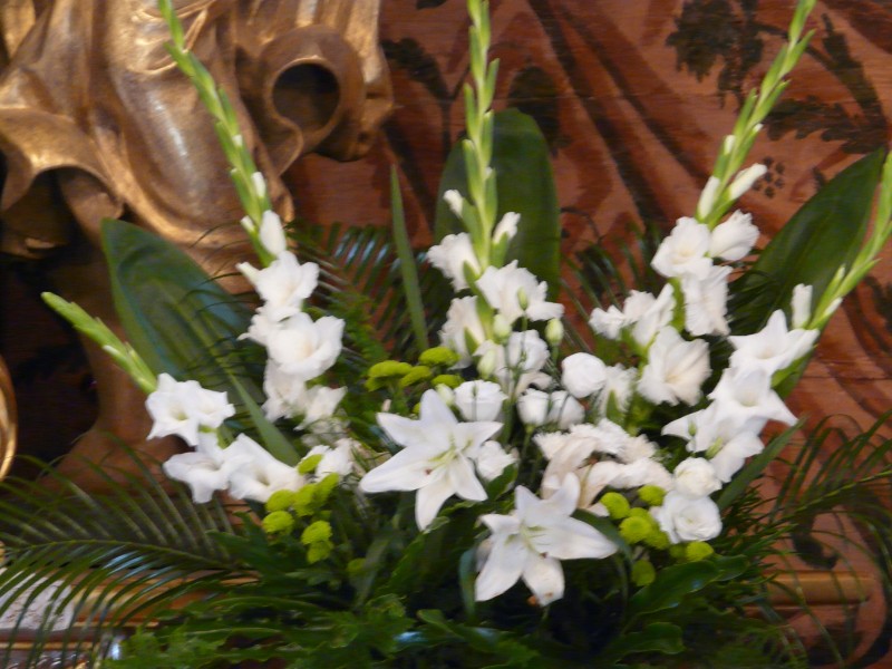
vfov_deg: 8.7
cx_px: 446
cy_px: 334
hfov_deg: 11.6
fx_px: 4406
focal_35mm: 171
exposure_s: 1/8
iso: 400
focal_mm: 28.1
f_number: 3.6
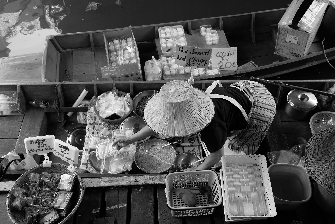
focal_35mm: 35
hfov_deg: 54.4
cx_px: 168
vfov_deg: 37.9
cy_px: 112
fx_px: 326
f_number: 3.6
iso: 400
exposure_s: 1/250
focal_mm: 23
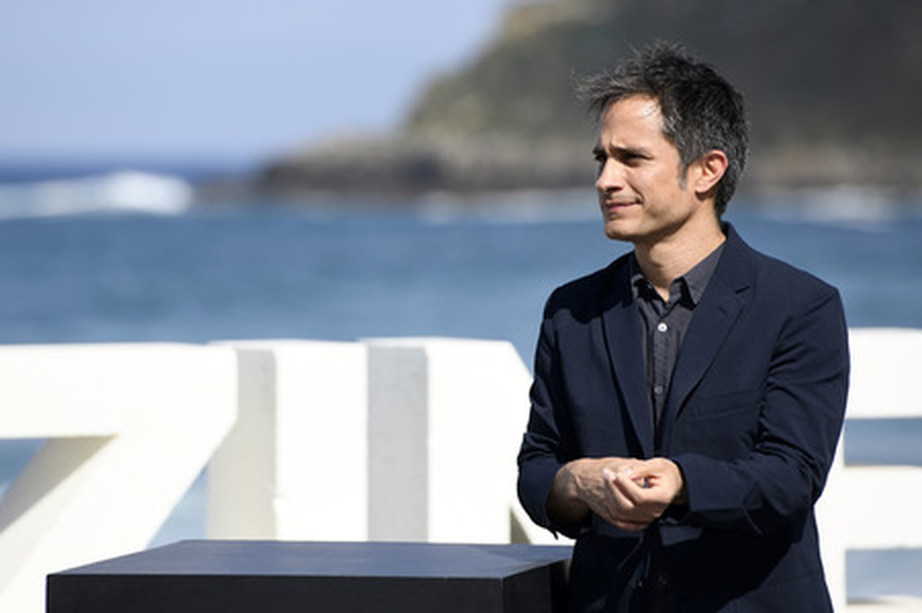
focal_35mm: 200
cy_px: 306
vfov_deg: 6.9
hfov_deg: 10.3
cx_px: 461
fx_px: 5118
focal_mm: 200
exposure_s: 1/4000
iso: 320
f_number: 4.5
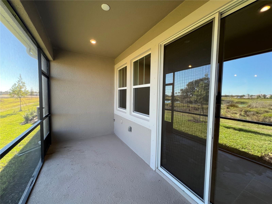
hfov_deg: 106.2
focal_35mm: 13
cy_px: 102
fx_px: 102
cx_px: 136
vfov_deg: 89.9
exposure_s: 1/120
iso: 40
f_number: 1.8
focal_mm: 1.57
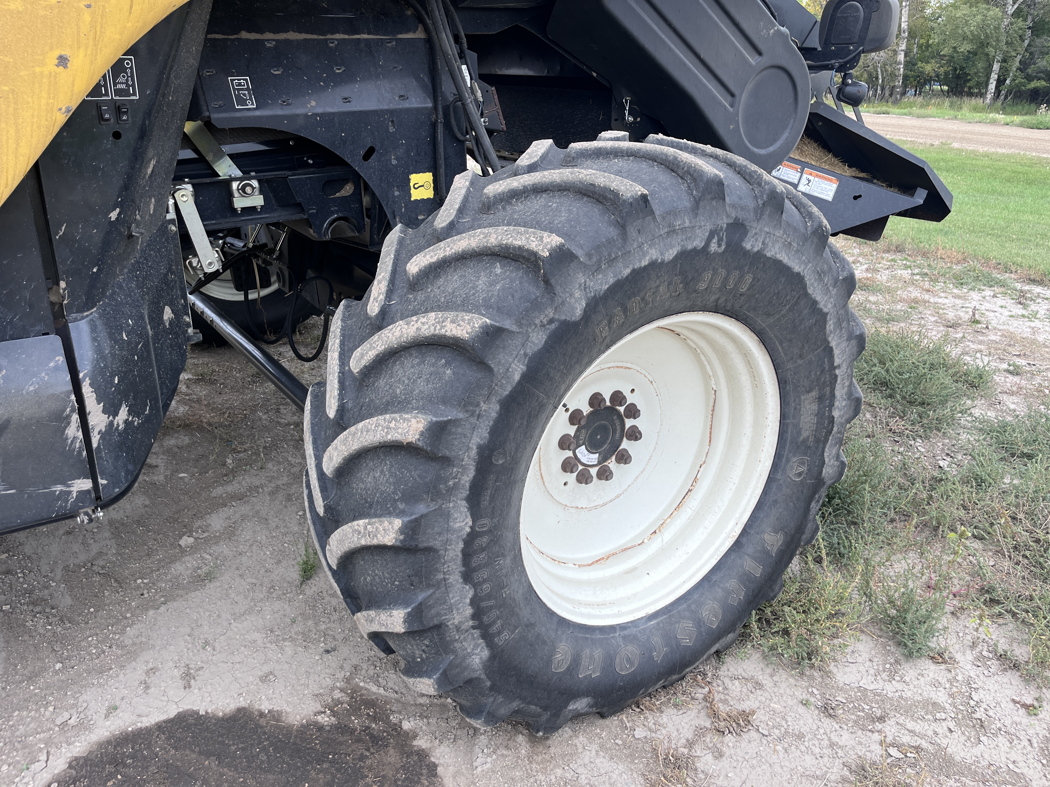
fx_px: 789
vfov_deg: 53.1
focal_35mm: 26
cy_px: 394
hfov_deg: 67.3
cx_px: 525
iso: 50
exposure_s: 1/558
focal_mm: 5.1
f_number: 1.6
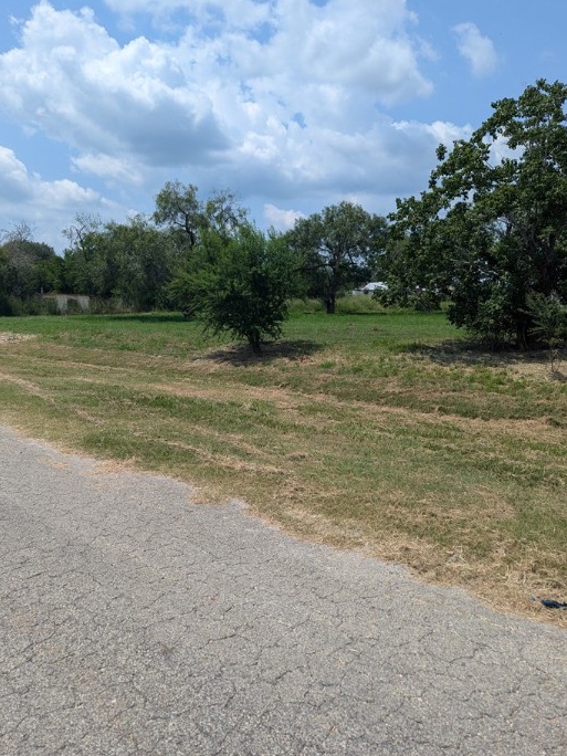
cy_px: 358
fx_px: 590
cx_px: 262
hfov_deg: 51.3
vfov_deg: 65.3
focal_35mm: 27
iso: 44
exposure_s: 1/3145
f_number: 1.85
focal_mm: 6.81
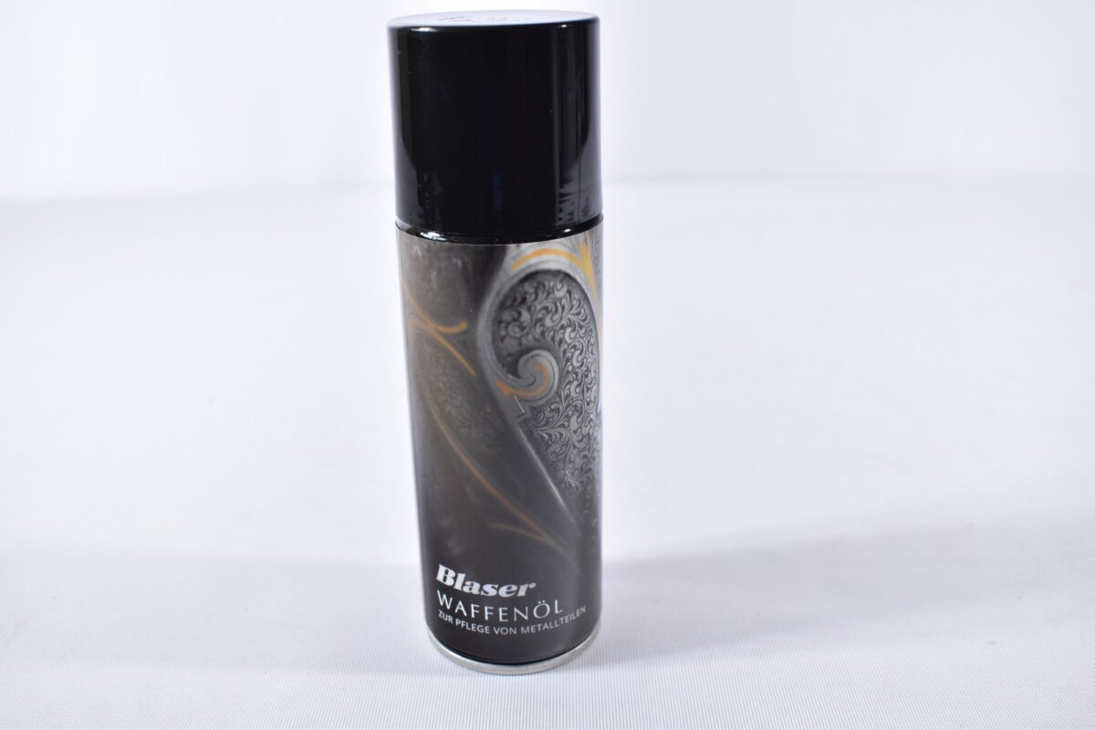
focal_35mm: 36
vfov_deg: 36.9
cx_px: 548
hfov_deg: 53.1
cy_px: 365
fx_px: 1095
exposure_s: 1/40
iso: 640
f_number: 5
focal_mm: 24
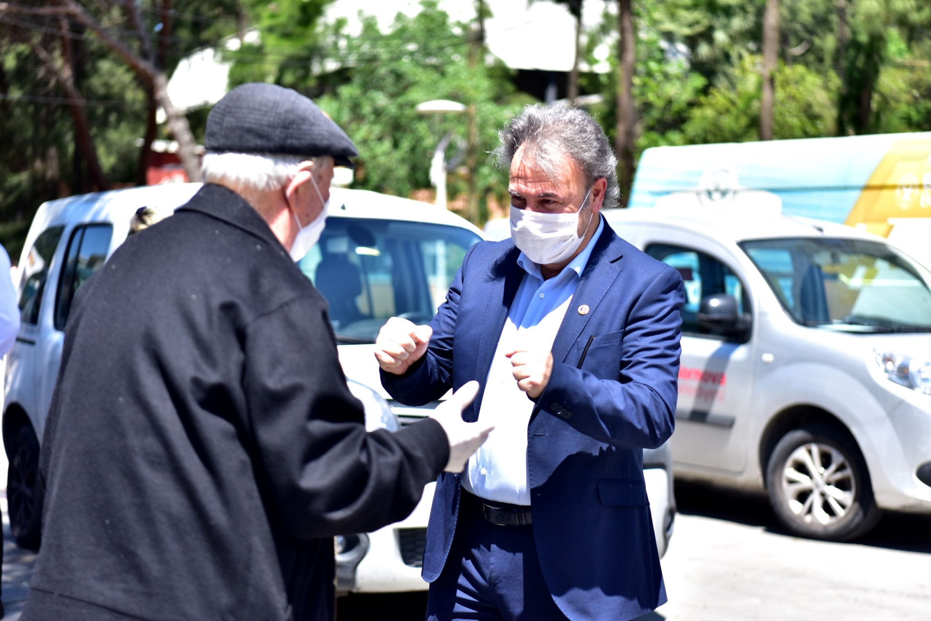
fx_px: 1810
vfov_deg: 19.5
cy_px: 310
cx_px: 466
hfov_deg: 28.8
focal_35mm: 70
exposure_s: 1/2500
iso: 400
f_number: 2.8
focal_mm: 70
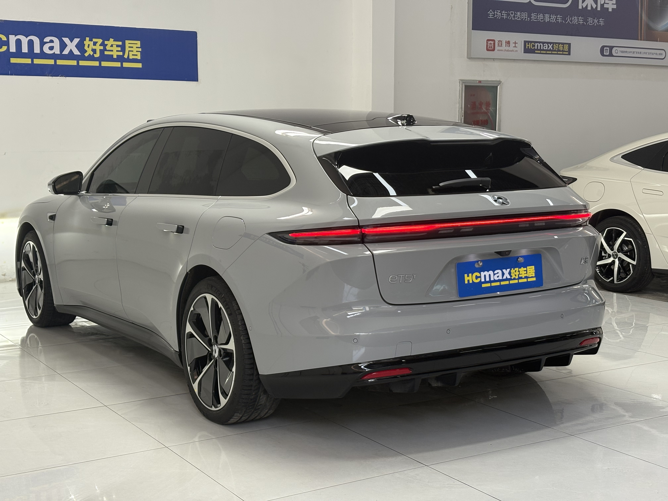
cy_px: 250
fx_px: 1003
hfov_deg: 36.8
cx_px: 334
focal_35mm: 52
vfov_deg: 28.0
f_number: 1.6
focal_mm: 5.96
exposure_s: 1/71
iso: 50
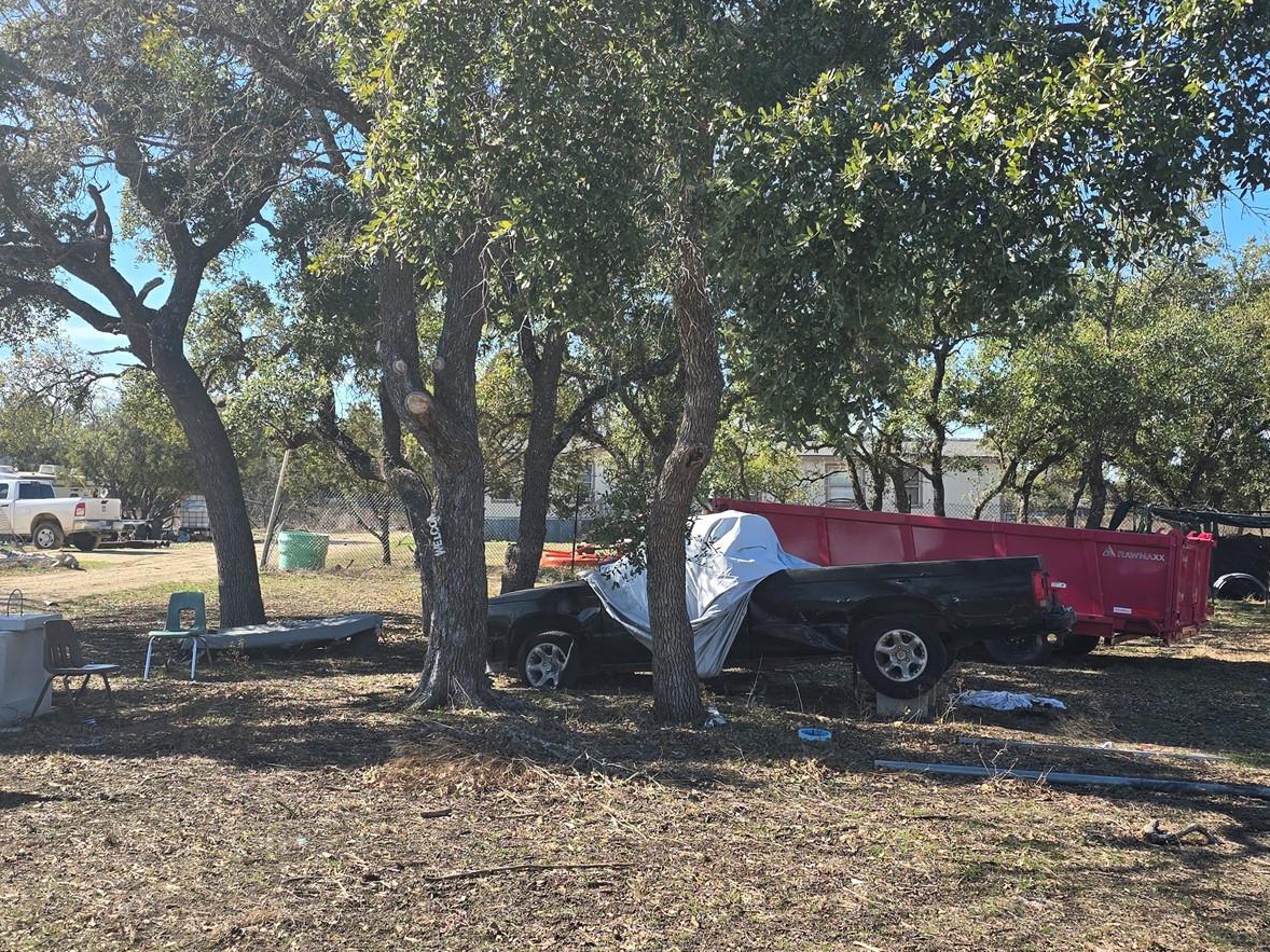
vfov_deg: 35.9
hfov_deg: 46.8
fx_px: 1467
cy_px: 473
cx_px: 620
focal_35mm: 40
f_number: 1.7
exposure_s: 1/419
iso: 12
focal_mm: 6.3
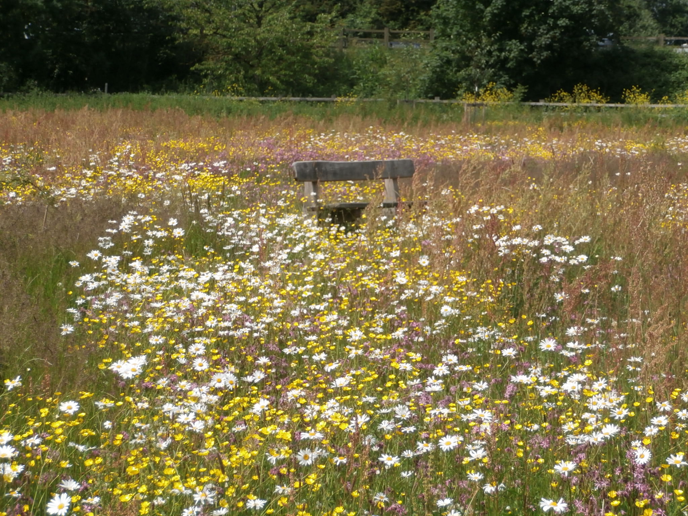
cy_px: 258
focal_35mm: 86
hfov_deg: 22.8
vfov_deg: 17.2
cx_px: 344
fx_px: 1709
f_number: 5
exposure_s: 1/640
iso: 100
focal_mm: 15.16
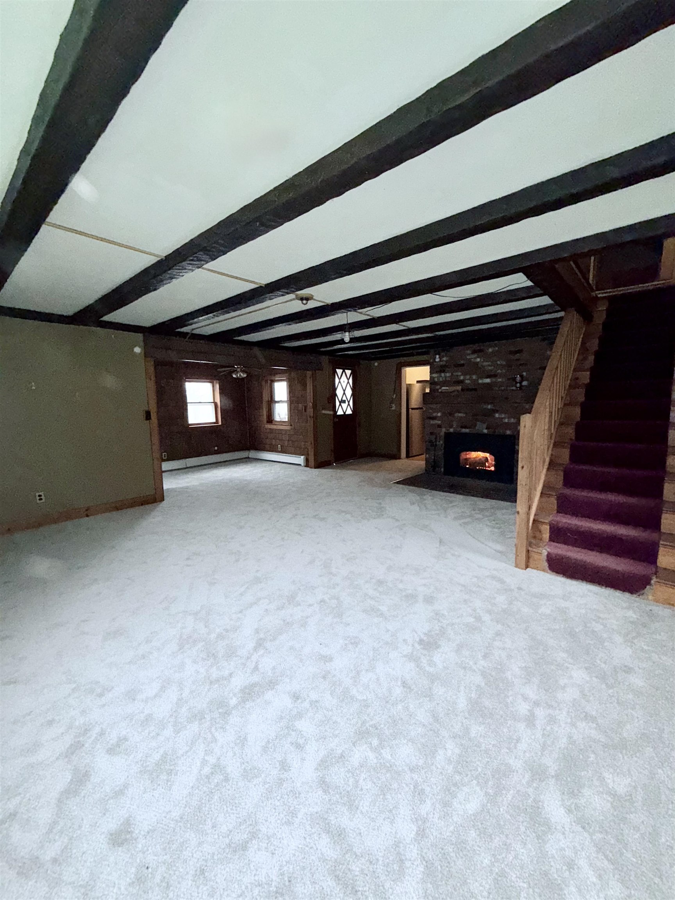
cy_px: 450
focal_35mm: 14
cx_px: 338
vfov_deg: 102.1
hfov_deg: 85.7
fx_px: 364
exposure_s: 1/79
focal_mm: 2.22
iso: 100
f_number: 2.2
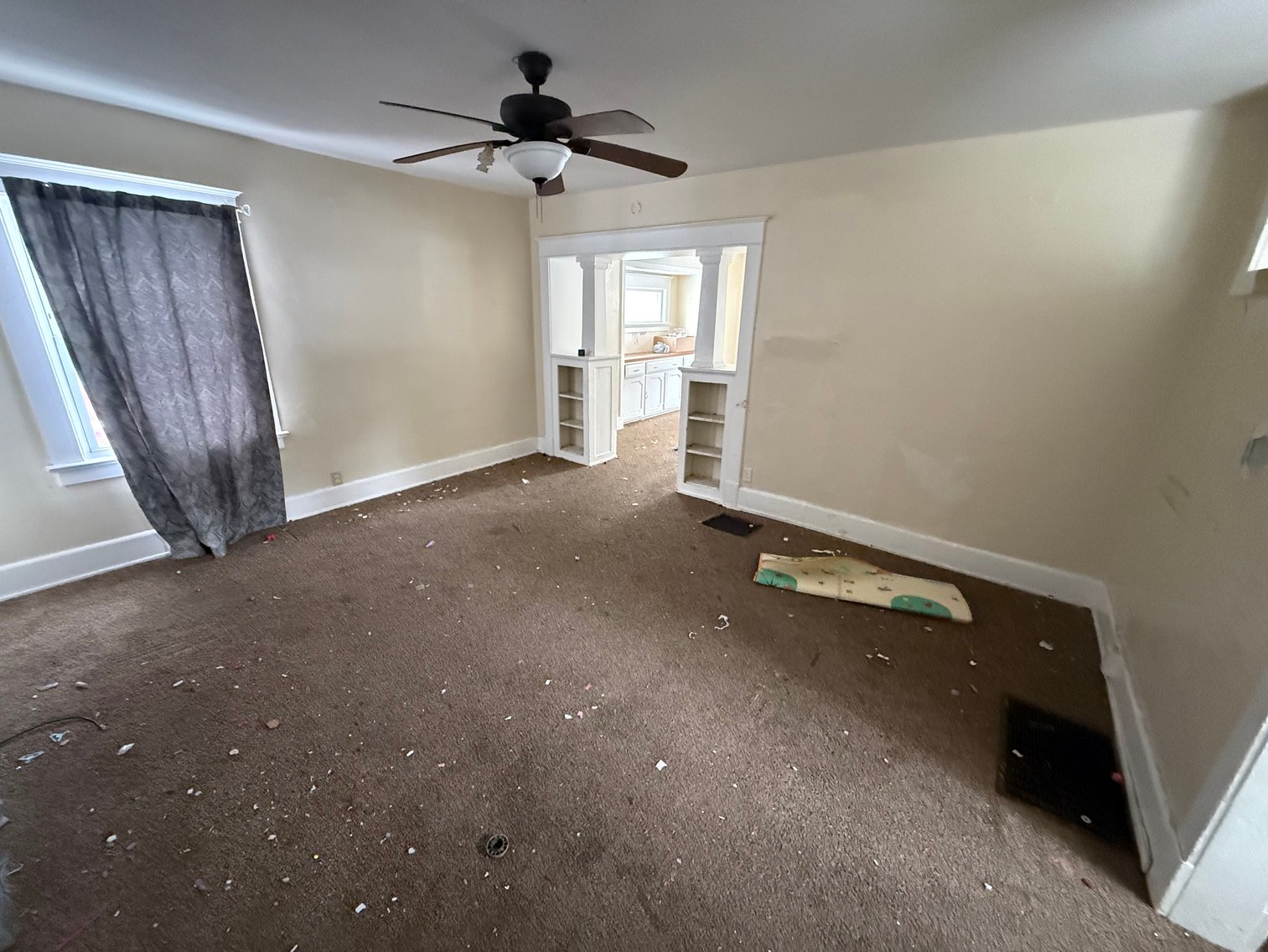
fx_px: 513
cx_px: 634
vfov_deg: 85.7
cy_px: 476
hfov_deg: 102.1
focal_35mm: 14
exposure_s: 1/60
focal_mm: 2.22
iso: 1000
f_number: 2.2
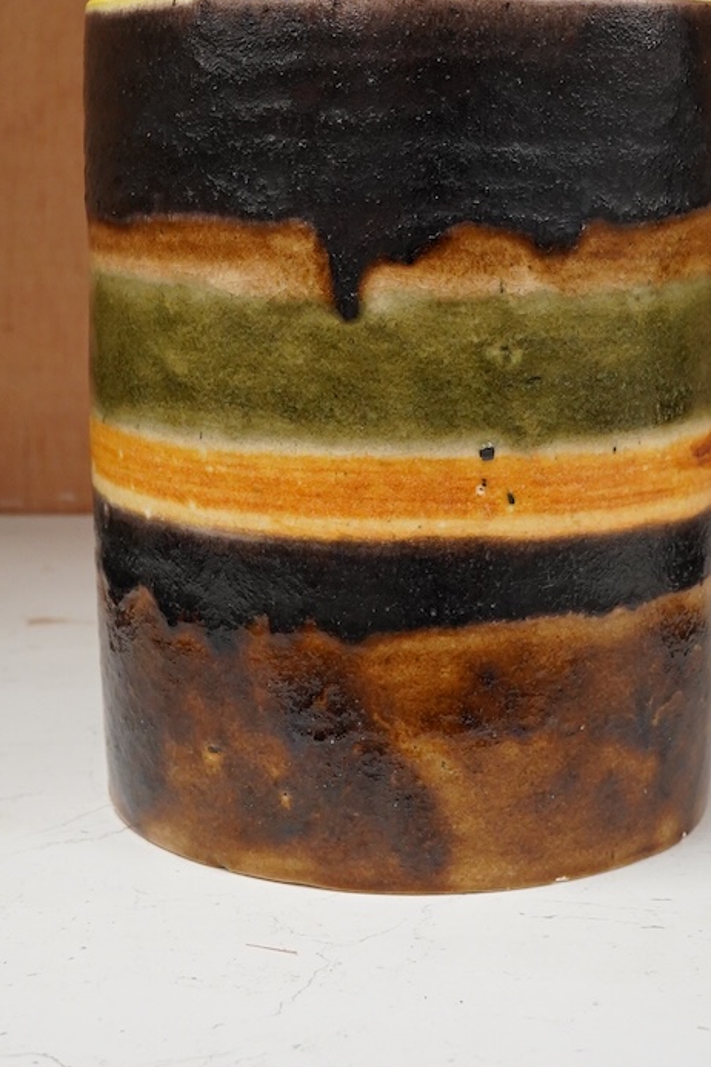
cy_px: 207
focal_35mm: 73
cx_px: 363
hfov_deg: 18.7
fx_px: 2162
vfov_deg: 27.1
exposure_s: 1/160
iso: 2500
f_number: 10
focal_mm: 30
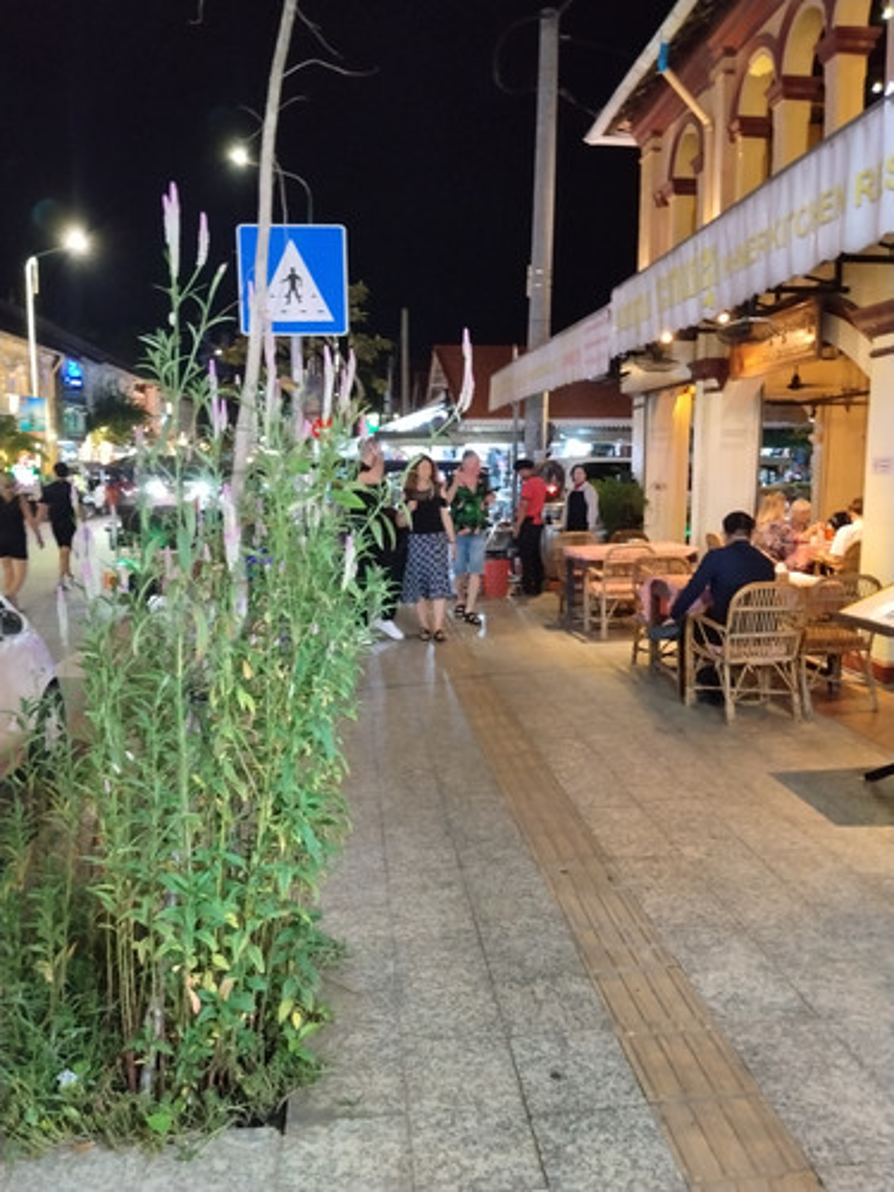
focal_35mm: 29
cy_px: 596
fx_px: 999
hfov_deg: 48.2
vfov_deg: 61.7
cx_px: 447
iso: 800
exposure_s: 1/20
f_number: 1.8
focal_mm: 4.22
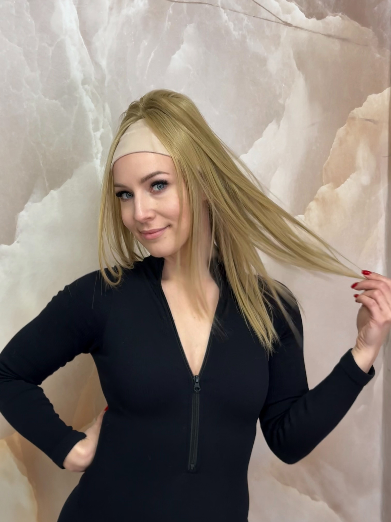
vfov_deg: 39.7
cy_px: 261
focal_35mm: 48
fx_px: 723
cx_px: 196
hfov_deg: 30.3
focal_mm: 6.76
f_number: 1.78
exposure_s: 1/84
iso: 80
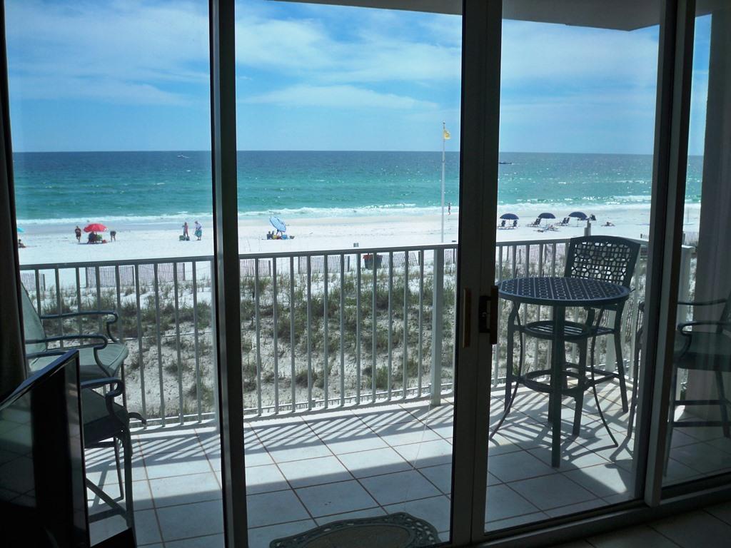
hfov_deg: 52.6
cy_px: 274
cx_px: 366
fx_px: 739
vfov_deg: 40.7
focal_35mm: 35
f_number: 3.1
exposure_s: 1/400
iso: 64
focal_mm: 6.3
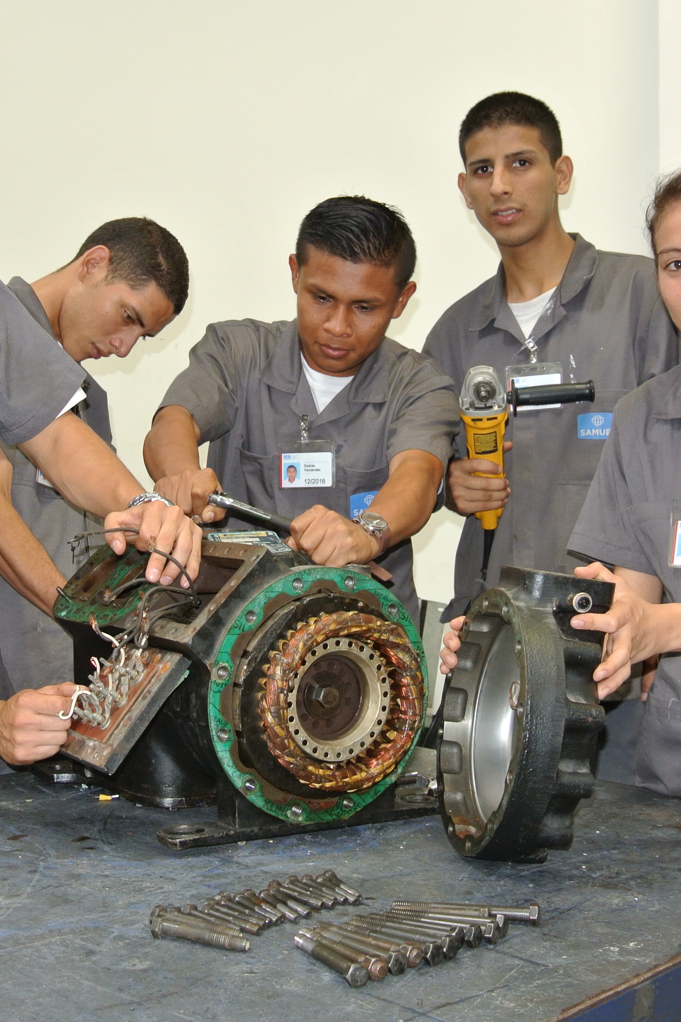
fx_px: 1419
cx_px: 300
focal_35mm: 50
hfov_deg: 27.0
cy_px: 512
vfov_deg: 39.6
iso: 400
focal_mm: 12.5
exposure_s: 1/60
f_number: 3.8
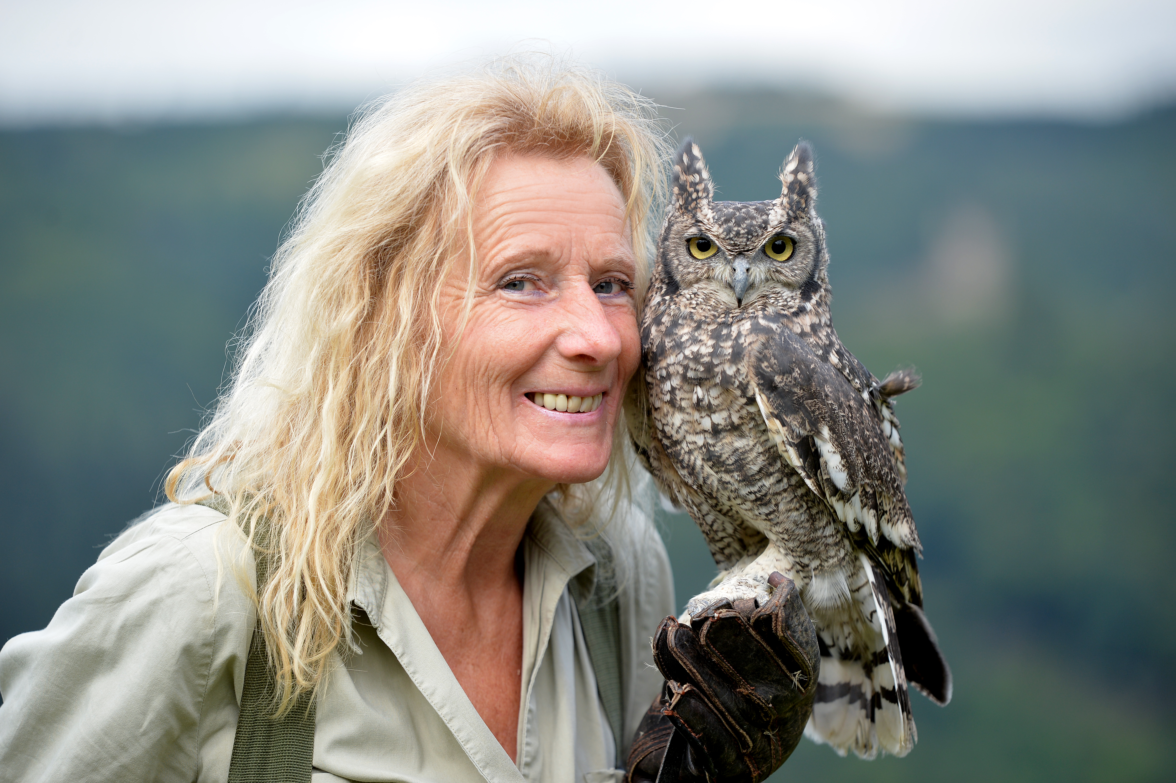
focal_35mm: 190
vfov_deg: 7.2
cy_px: 392
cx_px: 588
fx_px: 6203
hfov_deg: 10.8
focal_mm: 190
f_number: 3.5
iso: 400
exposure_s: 1/1000
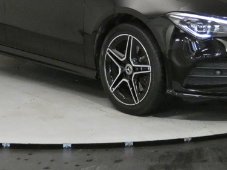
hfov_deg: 17.4
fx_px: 741
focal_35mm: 113
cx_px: 135
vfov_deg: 13.0
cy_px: 12
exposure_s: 1/80
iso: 1600
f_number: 3.9
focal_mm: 9.5
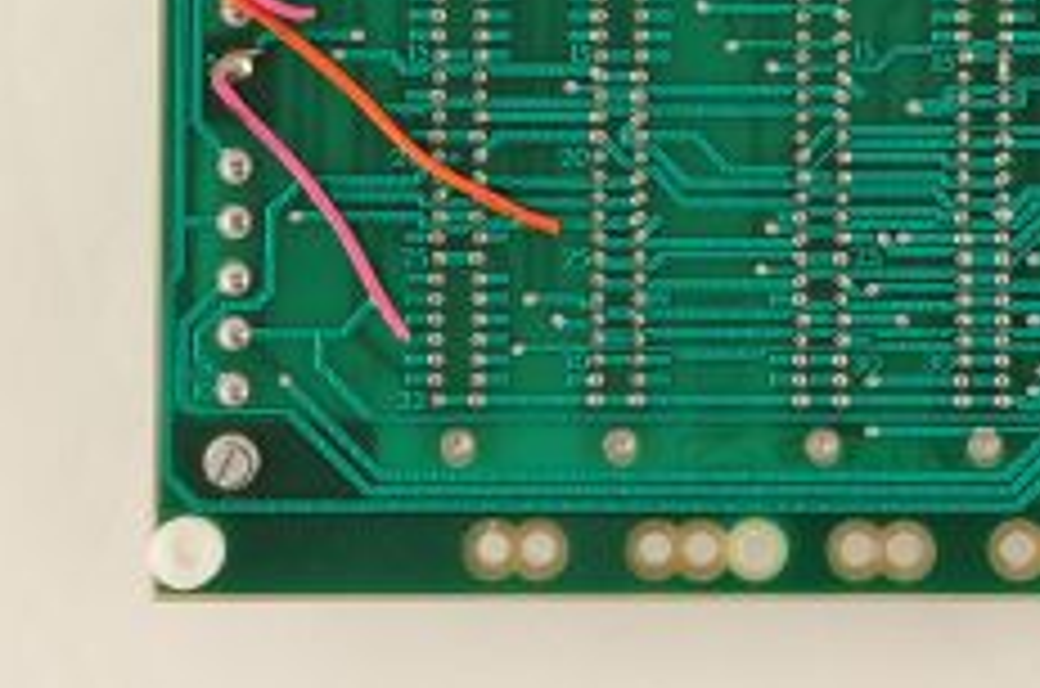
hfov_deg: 15.1
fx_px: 3748
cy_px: -187
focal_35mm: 130
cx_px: 1337
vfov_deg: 10.3
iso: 1600
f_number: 10
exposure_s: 1/125
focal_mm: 50
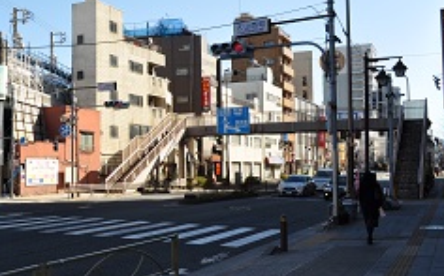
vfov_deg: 28.5
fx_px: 544
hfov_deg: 42.9
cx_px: 105
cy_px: 156
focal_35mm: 45
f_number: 10
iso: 200
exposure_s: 1/200
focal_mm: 18
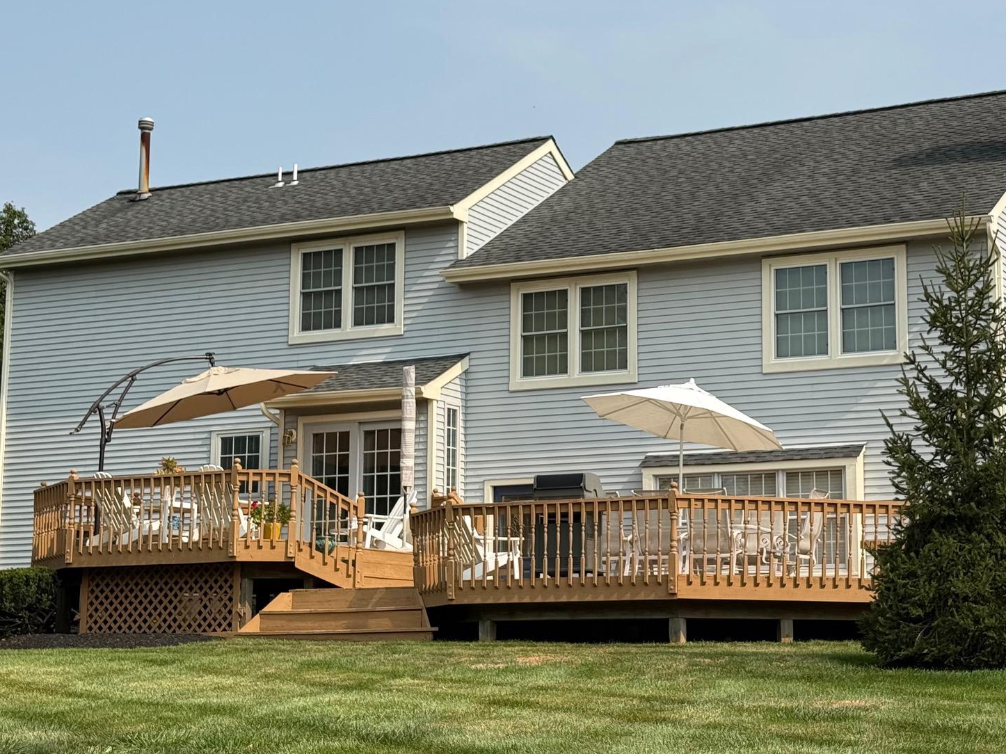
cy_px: 330
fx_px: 1976
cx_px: 603
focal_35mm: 68
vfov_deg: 21.6
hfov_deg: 28.5
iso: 64
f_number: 1.78
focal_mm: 6.76
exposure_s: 1/2762
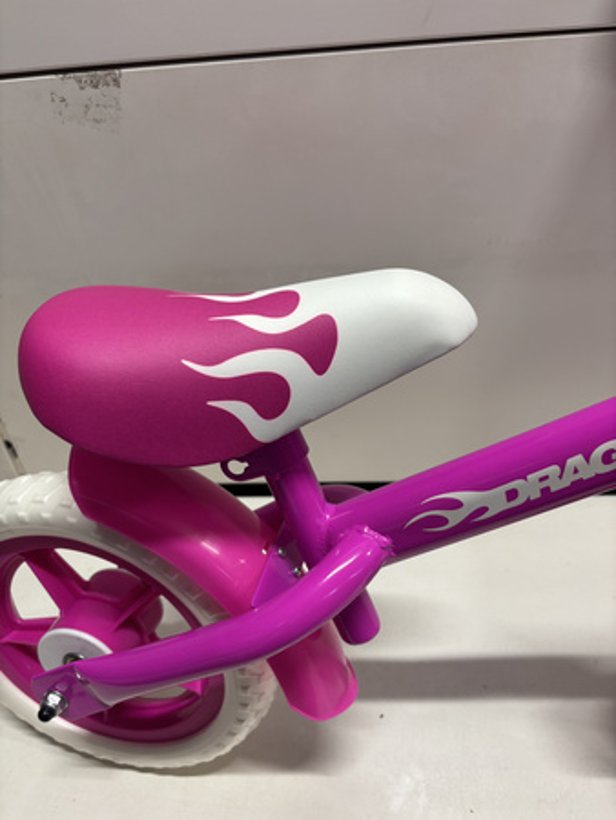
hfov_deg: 53.1
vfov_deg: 67.3
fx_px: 616
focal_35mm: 26
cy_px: 410
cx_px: 308
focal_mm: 5.96
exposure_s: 1/50
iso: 80
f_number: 1.6
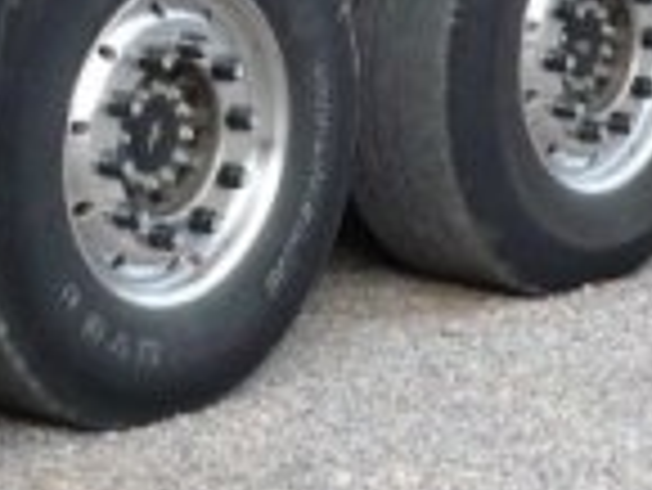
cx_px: 405
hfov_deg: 10.2
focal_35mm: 193
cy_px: -535
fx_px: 3638
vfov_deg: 7.4
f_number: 2.8
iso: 100
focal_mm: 5.8
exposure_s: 1/200
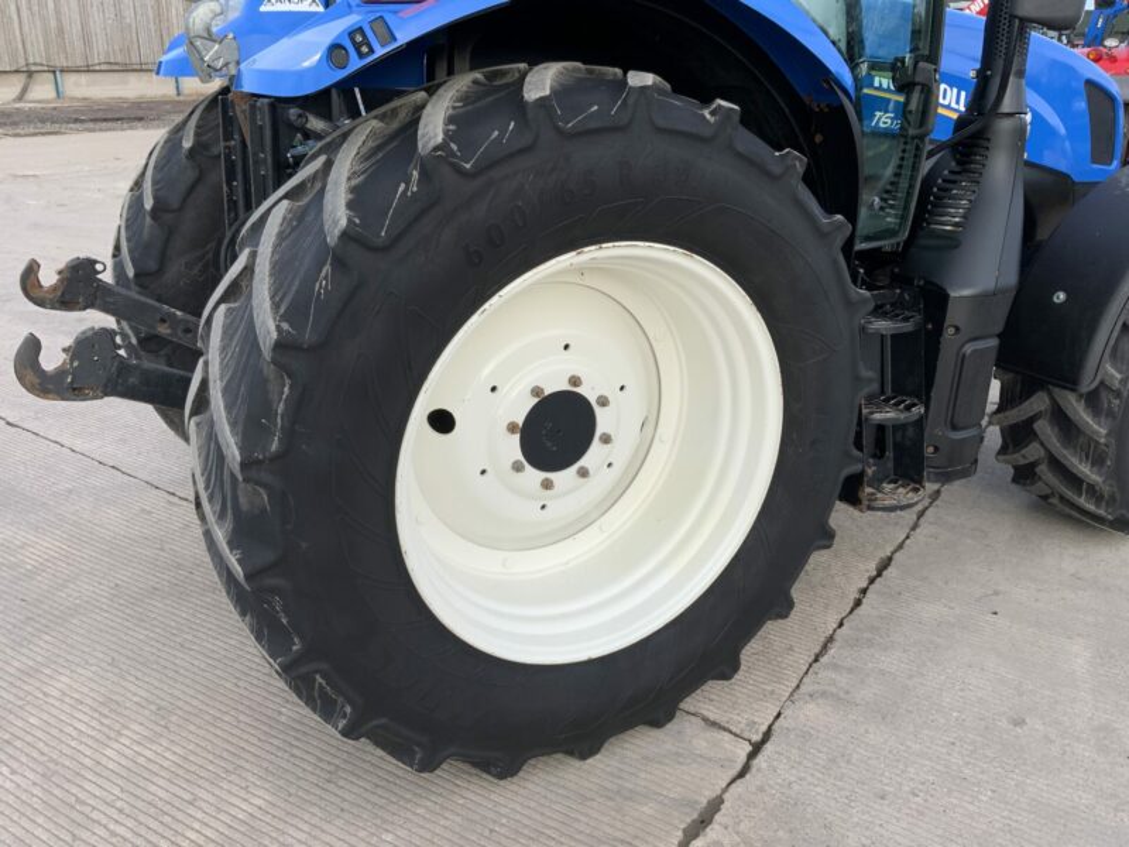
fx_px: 946
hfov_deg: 61.7
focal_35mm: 29
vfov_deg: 48.2
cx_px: 564
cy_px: 424
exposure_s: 1/657
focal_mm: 3
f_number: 1.8
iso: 16
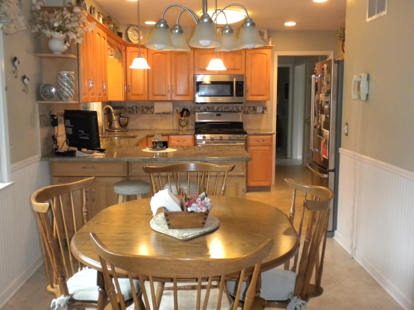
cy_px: 160
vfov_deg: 36.0
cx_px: 209
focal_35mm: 40
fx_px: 478
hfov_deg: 46.8
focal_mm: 6.6
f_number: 3.5
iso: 400
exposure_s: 1/30
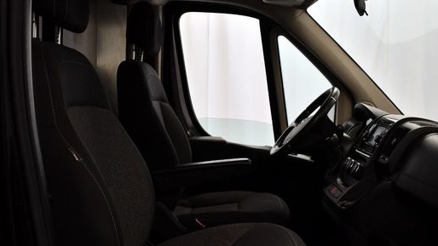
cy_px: 148
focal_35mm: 47
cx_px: 244
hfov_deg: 43.7
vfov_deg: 25.4
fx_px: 546
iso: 800
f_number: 3.5
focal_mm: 18
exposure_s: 1/250
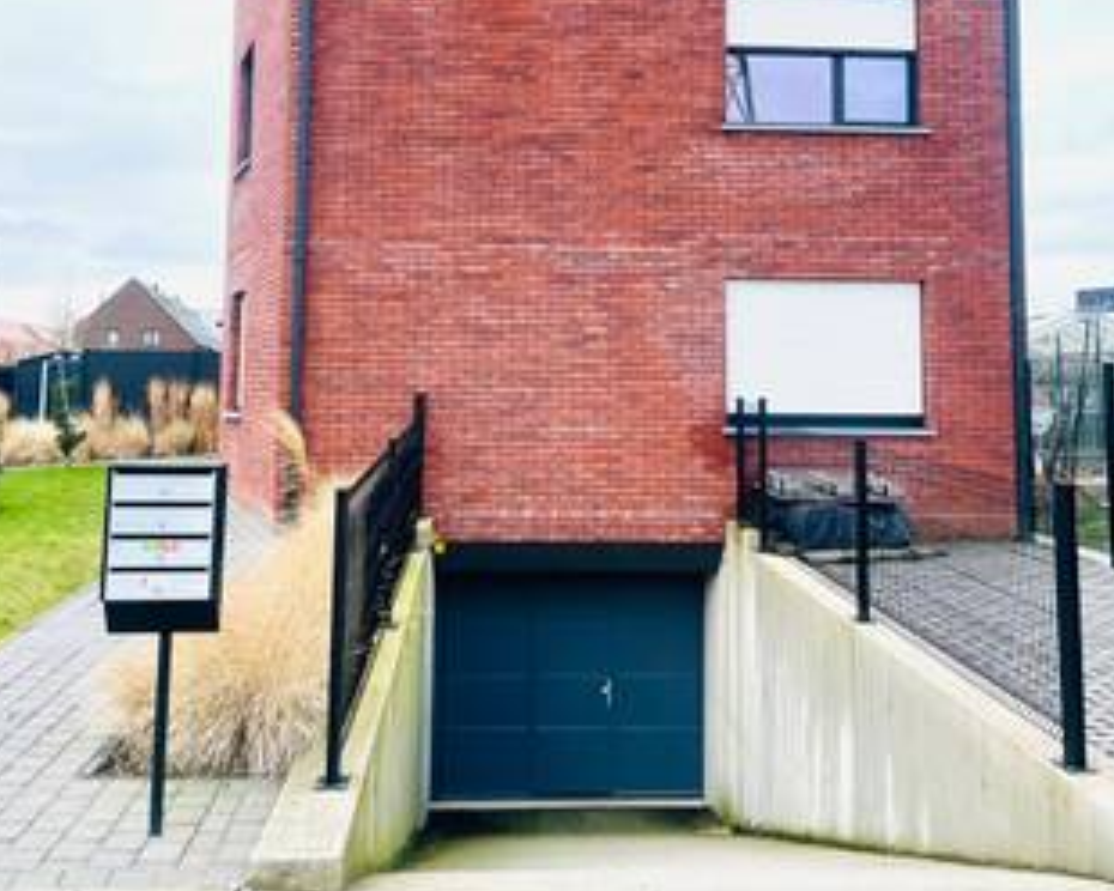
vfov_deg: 41.3
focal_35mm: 35
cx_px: 550
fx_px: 1154
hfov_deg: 51.5
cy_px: 257
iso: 50
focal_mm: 5.1
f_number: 1.6
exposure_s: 1/718
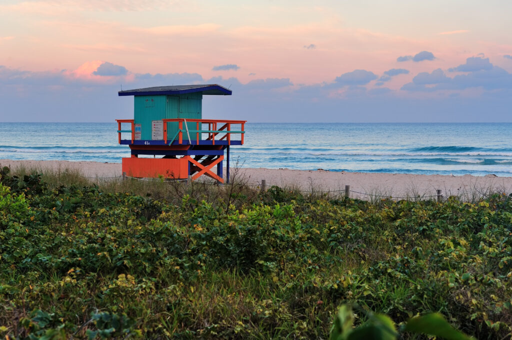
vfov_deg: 19.4
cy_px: 170
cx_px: 256
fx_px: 995
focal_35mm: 70
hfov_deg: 28.9
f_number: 8
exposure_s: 1/60
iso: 200
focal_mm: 70
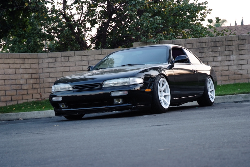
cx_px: 125
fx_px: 521
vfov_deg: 18.2
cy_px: 84
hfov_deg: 27.0
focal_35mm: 75
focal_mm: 50
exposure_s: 1/60
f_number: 4.5
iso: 500
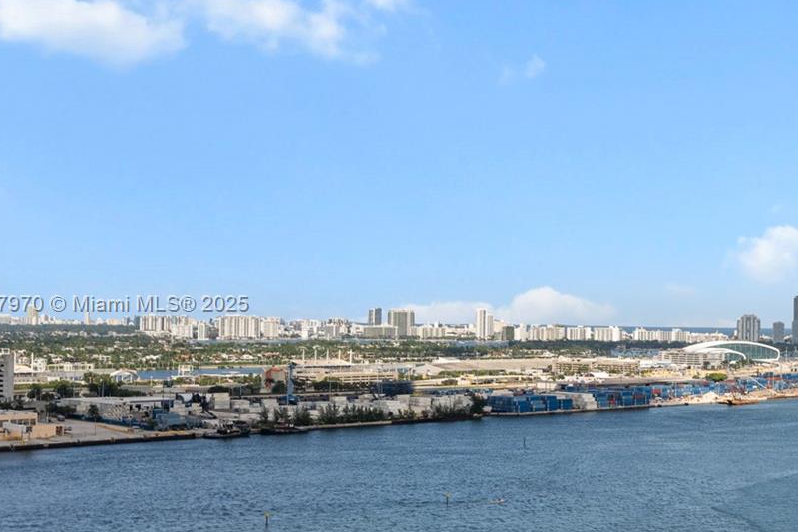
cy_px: 305
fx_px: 1241
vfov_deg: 24.2
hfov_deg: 33.6
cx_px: 727
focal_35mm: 56
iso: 400
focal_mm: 28
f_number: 8
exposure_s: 1/200
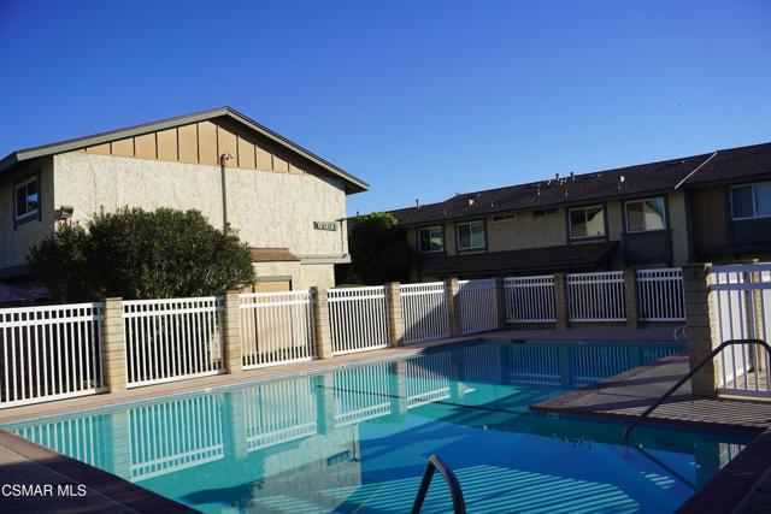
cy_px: 257
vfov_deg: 43.6
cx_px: 386
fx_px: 643
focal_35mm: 30
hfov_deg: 61.9
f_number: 5
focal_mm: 30
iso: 100
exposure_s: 1/800
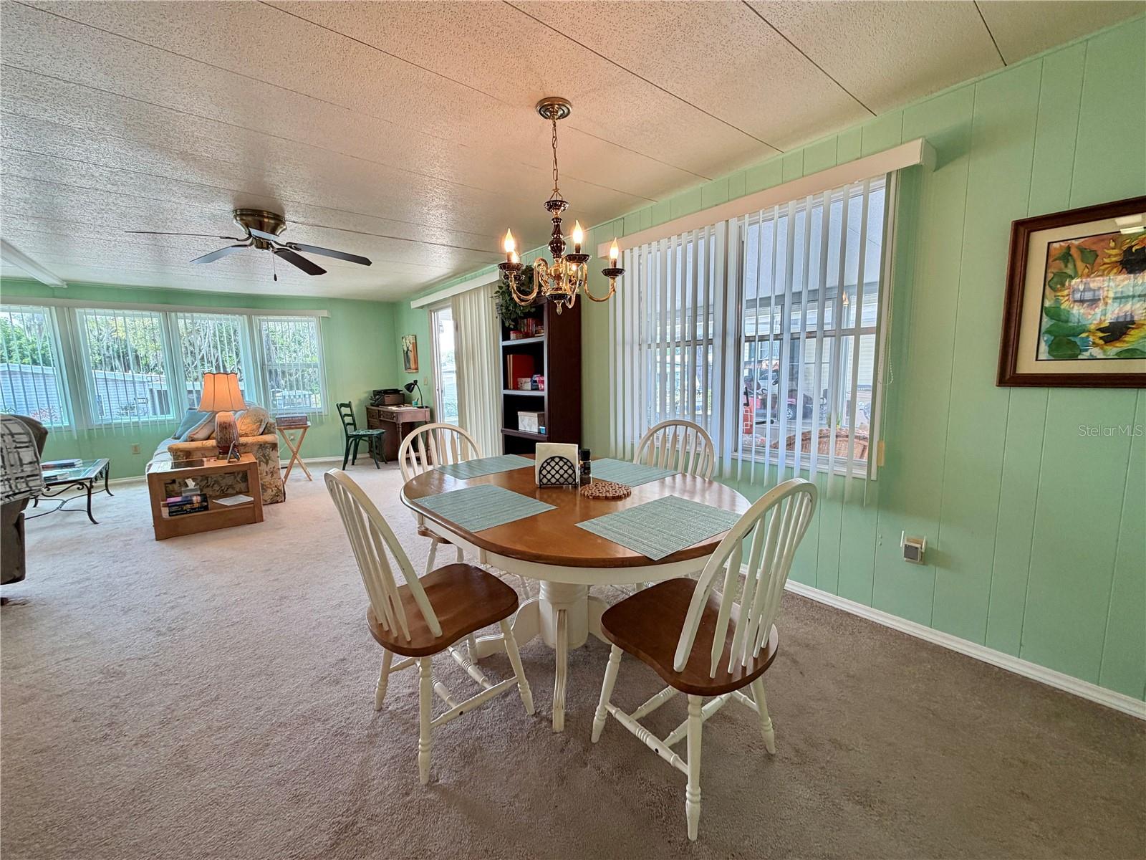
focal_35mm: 14
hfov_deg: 102.1
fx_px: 463
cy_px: 430
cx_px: 573
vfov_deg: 85.7
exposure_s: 1/120
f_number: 2.2
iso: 100
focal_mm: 2.22
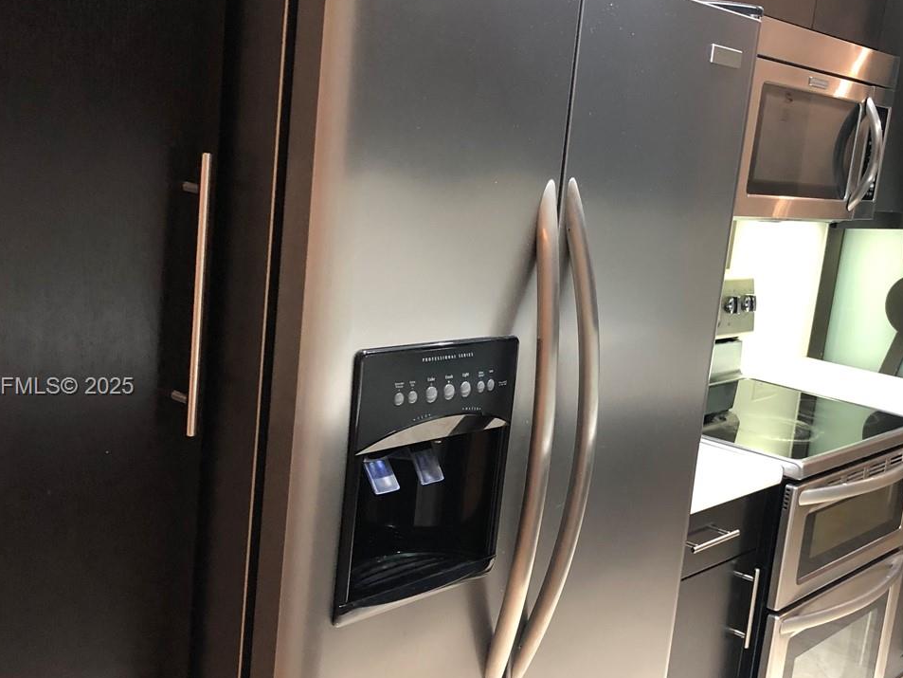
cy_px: 388
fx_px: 1226
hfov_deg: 40.0
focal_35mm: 47
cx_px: 597
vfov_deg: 30.8
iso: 64
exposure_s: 1/15
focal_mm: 4
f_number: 1.8
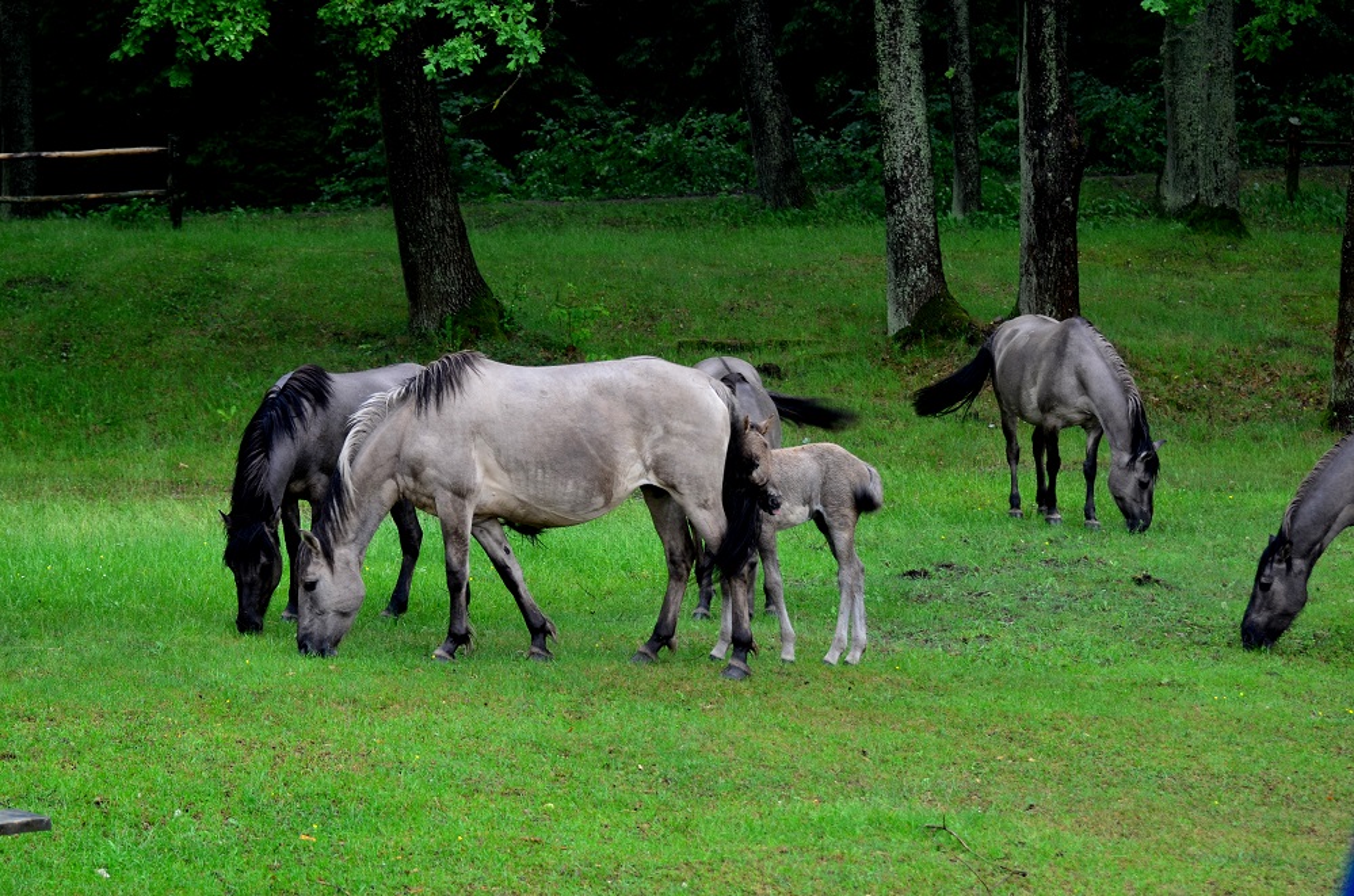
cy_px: 448
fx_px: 3940
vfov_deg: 13.0
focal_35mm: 105
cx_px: 677
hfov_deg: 19.5
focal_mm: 70
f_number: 4.5
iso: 400
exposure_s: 1/60
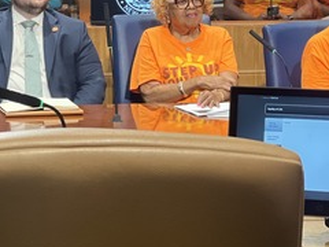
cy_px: -2
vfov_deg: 8.1
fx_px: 1739
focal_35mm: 183
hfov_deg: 10.8
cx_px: 160
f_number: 2.8
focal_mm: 9
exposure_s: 1/40
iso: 400
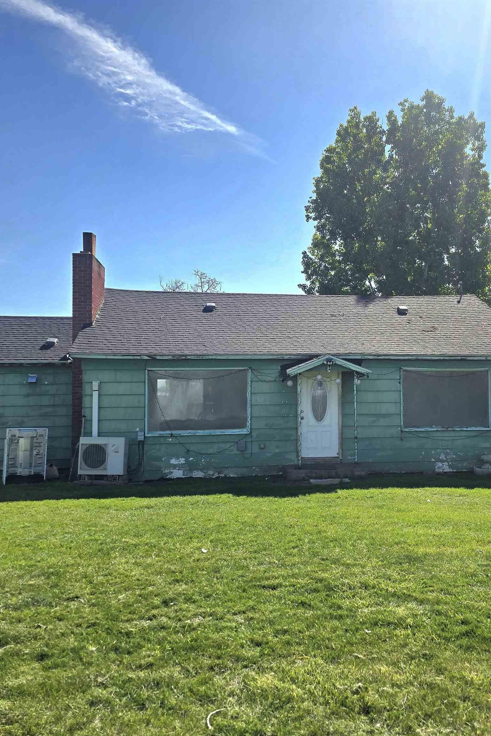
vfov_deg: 58.7
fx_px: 655
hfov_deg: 40.7
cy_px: 368
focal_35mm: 32
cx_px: 322
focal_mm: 6.3
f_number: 1.7
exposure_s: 1/1111
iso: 12
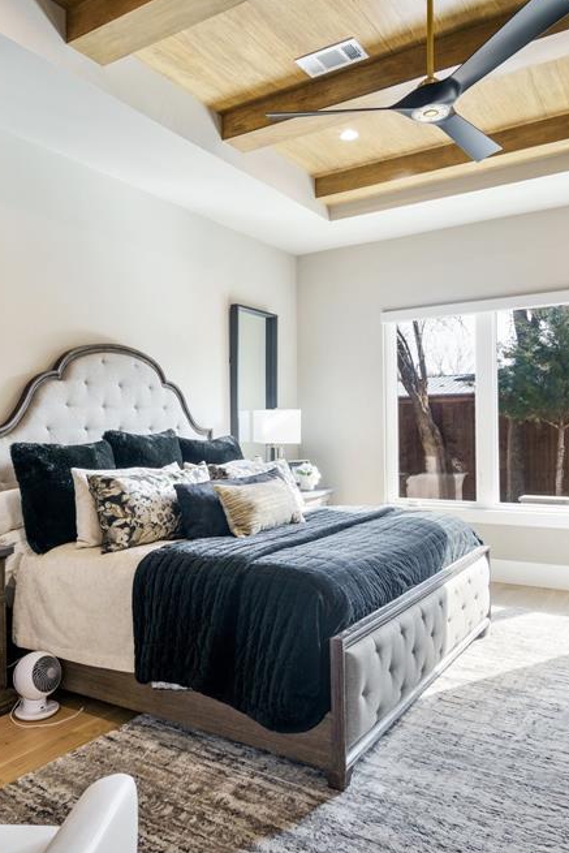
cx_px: 276
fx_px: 592
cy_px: 435
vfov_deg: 71.5
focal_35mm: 25
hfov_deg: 51.3
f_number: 4
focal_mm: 16
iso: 125
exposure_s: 1/10
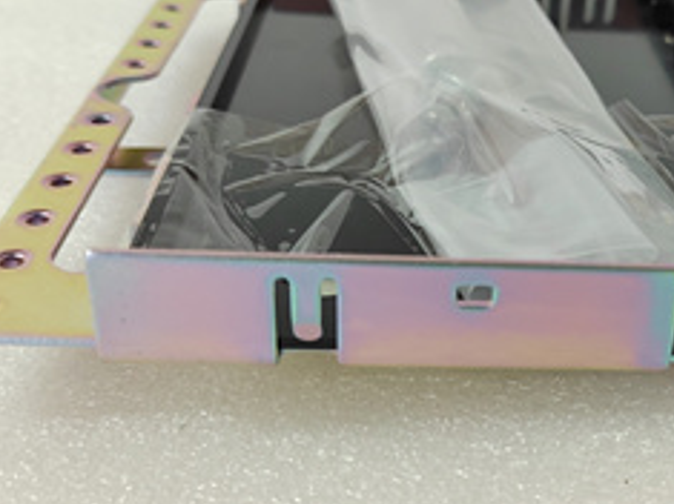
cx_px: 533
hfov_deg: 37.6
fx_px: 954
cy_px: 236
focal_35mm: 49
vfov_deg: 29.6
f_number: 1.9
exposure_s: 1/60
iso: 1653
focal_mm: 5.52
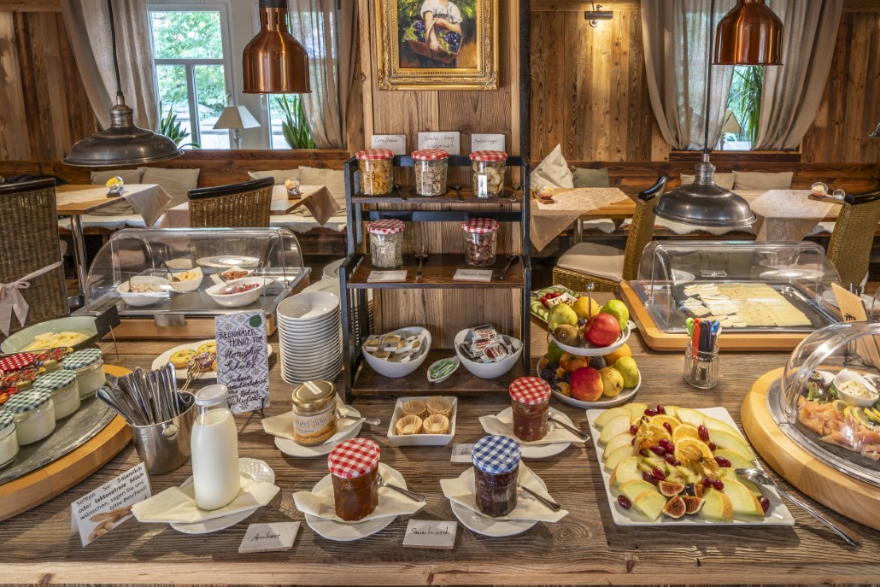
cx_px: 508
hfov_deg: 78.0
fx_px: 538
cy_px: 145
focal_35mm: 22
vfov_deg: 54.5
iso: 100
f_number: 8
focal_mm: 14
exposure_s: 1.3
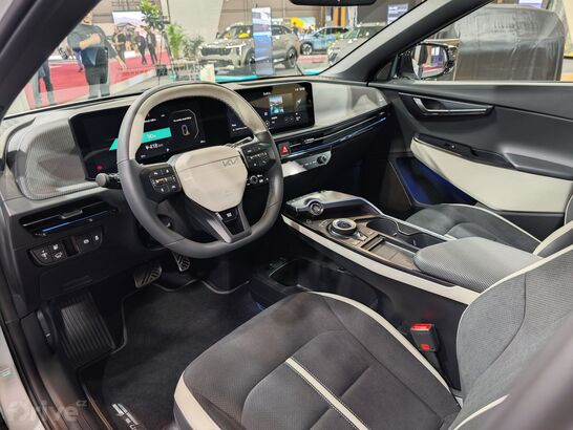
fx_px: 381
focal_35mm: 23
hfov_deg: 73.9
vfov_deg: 58.9
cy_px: 215
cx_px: 286
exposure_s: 1/33.4
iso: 640
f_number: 1.63
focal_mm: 8.72
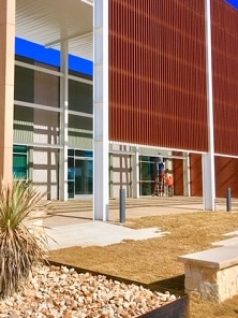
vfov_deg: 42.9
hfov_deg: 32.1
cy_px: 138
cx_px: 51
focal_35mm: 44
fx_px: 403
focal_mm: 4.15
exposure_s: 1/3077
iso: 25
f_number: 2.2
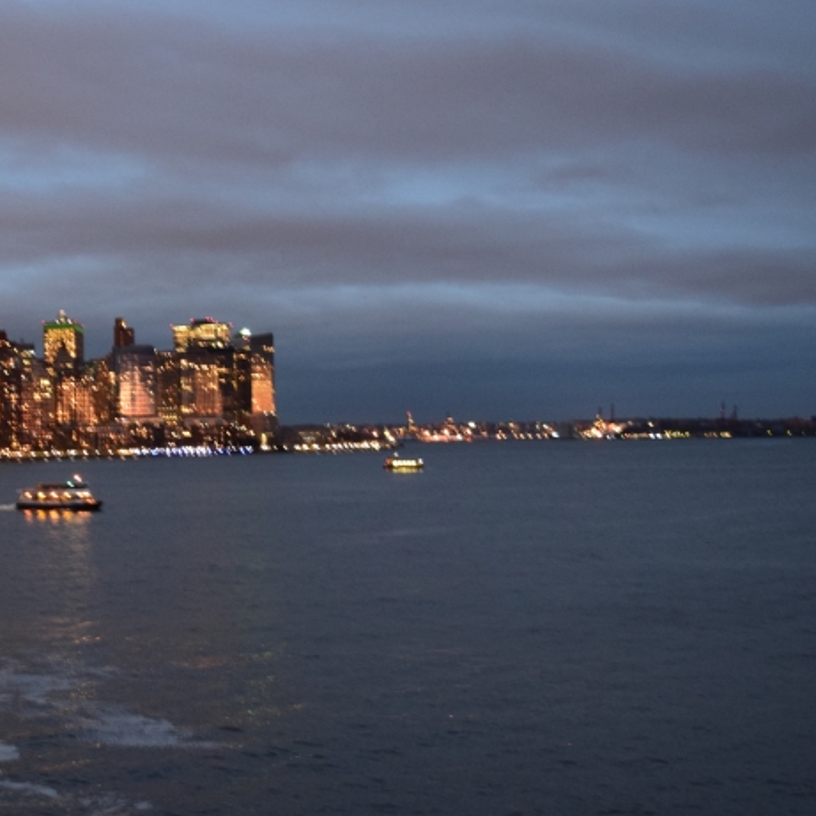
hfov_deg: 32.3
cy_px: 499
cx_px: 142
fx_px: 1360
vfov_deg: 33.3
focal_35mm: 51
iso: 1600
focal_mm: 18
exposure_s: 1/8
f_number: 3.5
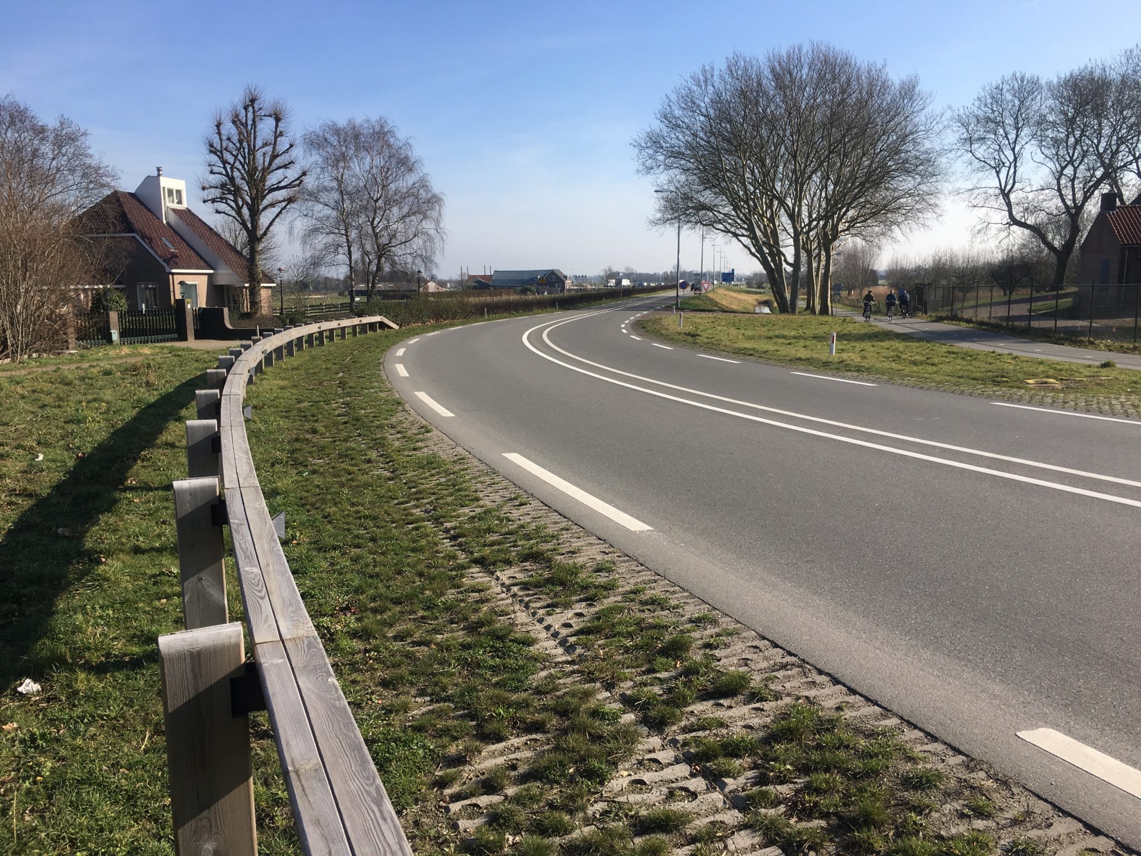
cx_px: 570
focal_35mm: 29
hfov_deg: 61.7
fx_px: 956
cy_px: 428
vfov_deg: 48.2
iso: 25
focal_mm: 4.15
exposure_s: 1/1508
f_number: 2.2
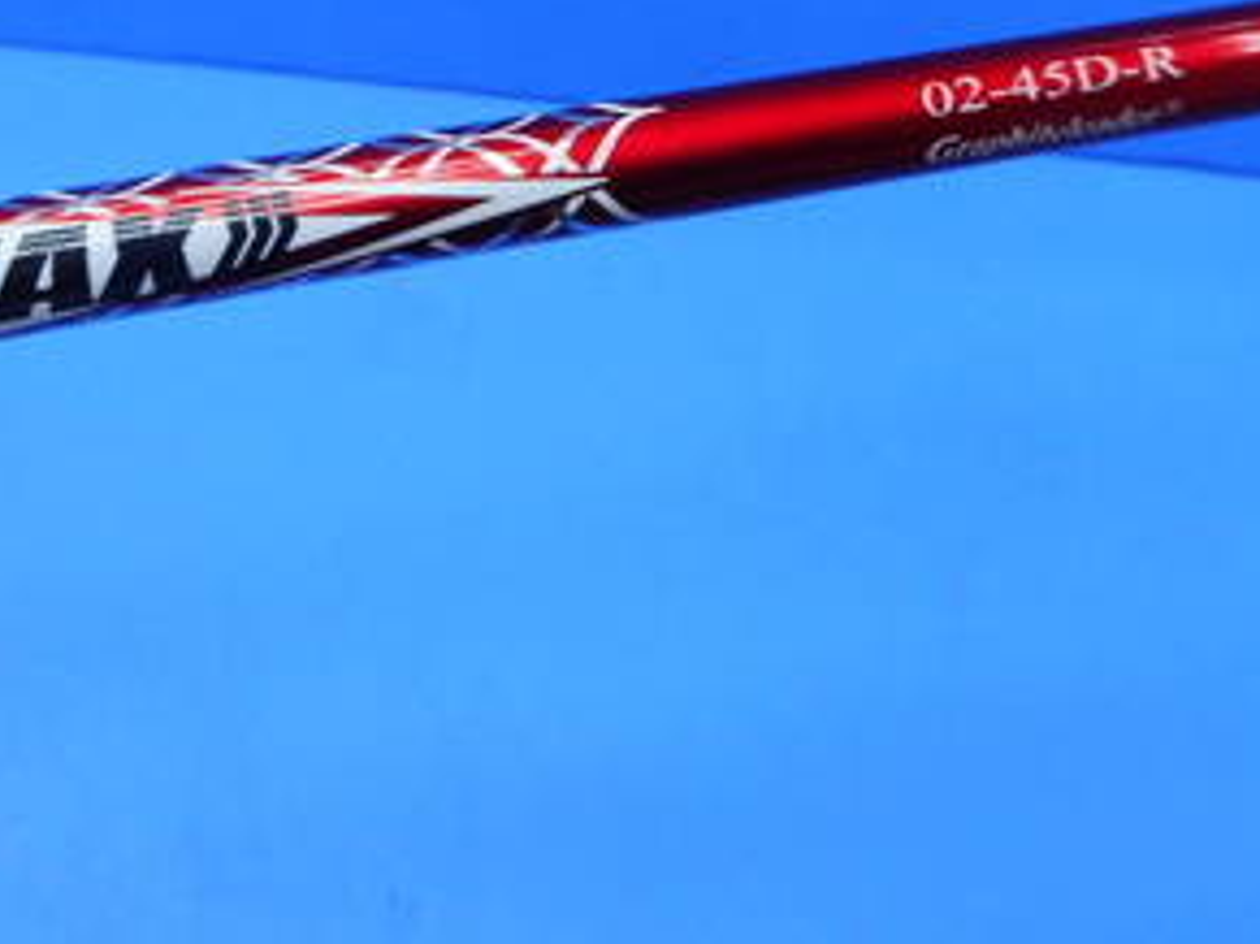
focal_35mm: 55
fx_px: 2001
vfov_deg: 25.5
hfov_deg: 34.9
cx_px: 688
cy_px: 52
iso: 100
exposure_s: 1/30
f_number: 3.7
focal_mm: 4.5
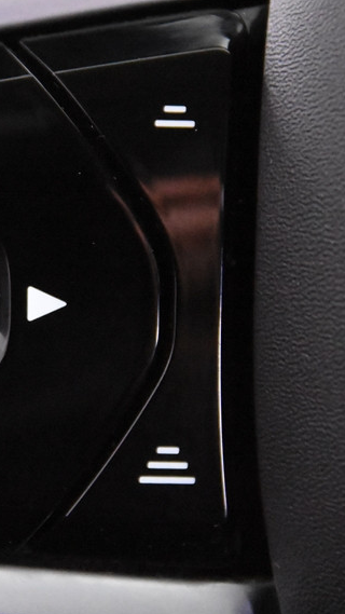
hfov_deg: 6.1
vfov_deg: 10.9
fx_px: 3221
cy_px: 253
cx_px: -75
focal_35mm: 198
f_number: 4
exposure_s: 1/80
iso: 12800
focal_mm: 70
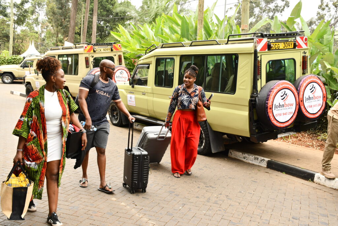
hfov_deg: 49.5
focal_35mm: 39
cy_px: 113
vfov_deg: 34.2
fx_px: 366
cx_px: 169
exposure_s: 1/200
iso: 250
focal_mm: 26
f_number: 5.6
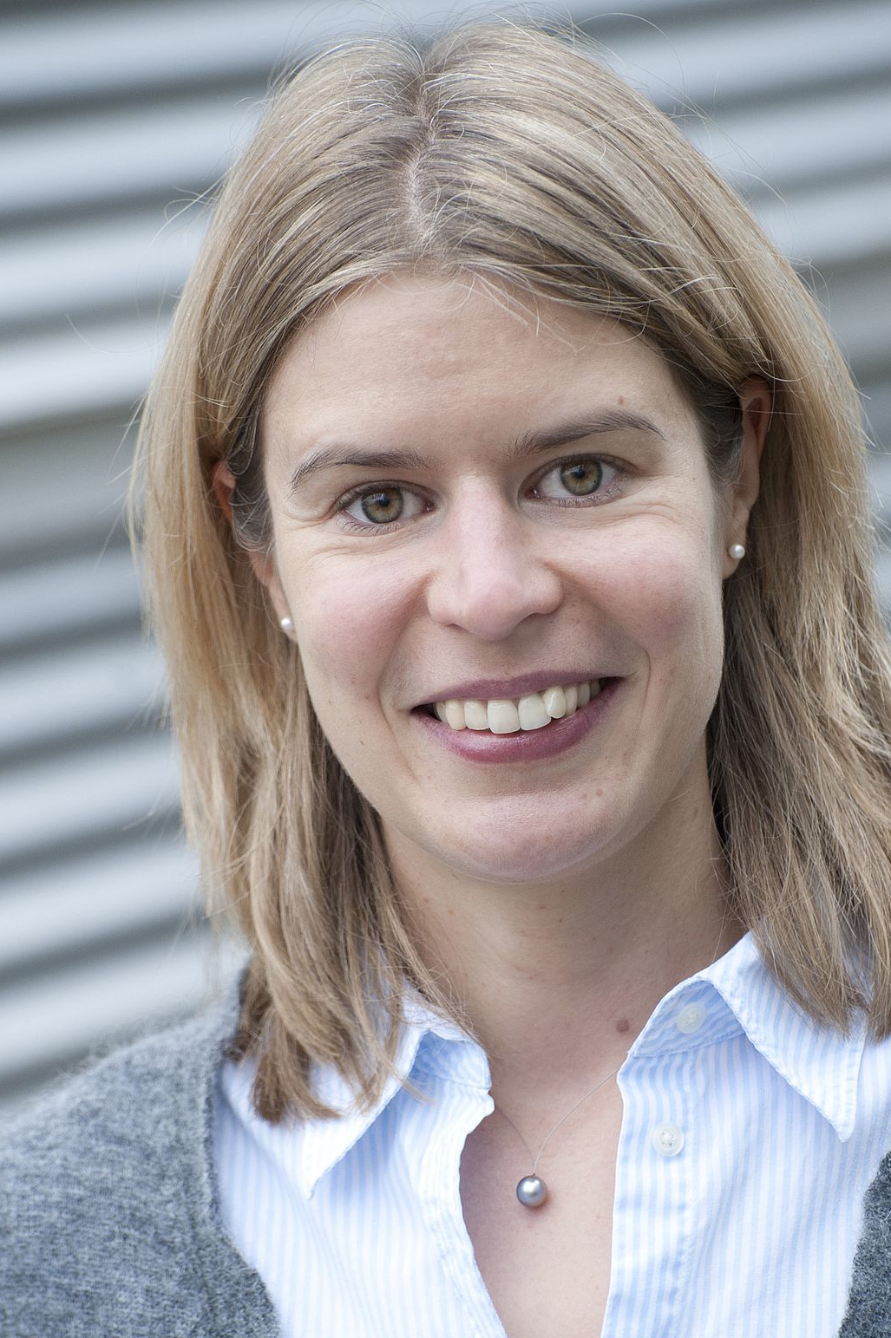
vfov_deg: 12.2
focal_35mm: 168
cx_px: 523
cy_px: 762
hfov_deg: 8.2
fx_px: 6244
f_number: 5.6
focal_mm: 135
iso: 640
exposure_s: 1/200
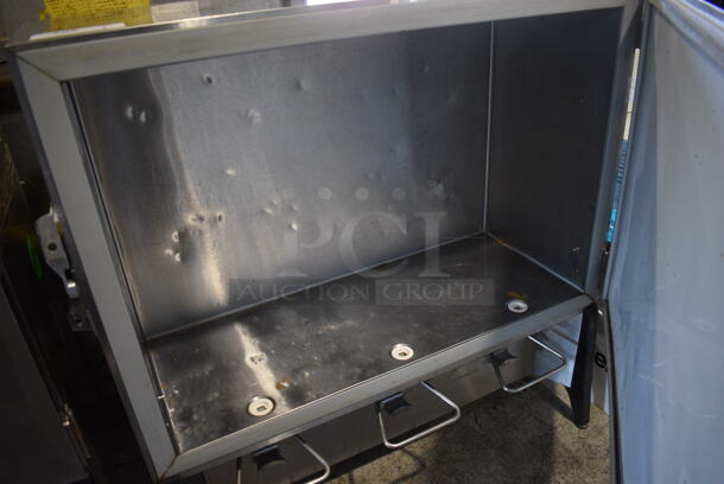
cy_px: 242
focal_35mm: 27
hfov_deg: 67.3
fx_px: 544
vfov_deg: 48.0
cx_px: 362
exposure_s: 1/125
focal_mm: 18
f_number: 3.5
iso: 1250
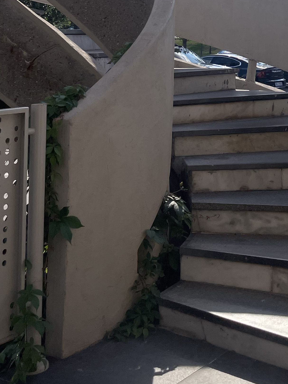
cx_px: 257
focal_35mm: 65
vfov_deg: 27.4
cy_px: -33
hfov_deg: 22.1
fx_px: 721
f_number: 1.6
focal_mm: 4.2
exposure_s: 1/7299
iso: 32
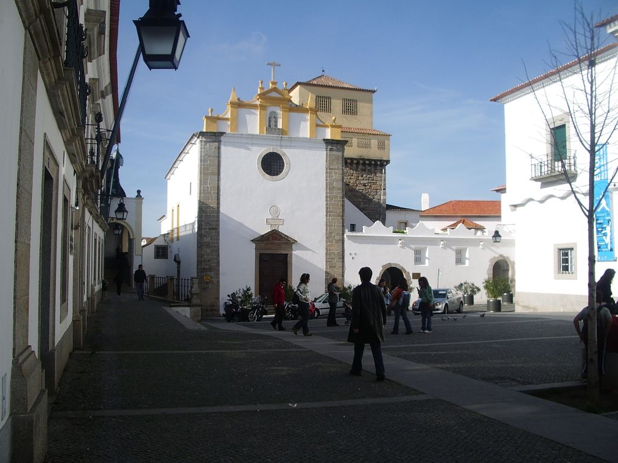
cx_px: 309
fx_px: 625
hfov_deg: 52.6
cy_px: 232
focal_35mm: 35
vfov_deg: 40.7
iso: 50
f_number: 4.3
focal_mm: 5.8
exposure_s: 1/500
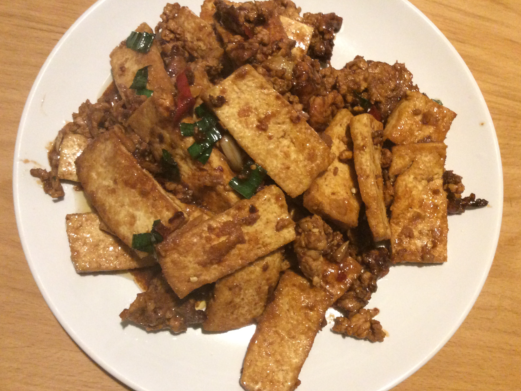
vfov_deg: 42.9
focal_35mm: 33
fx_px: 497
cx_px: 265
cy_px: 194
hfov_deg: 55.4
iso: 320
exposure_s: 1/25
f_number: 2.4
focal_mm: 3.3
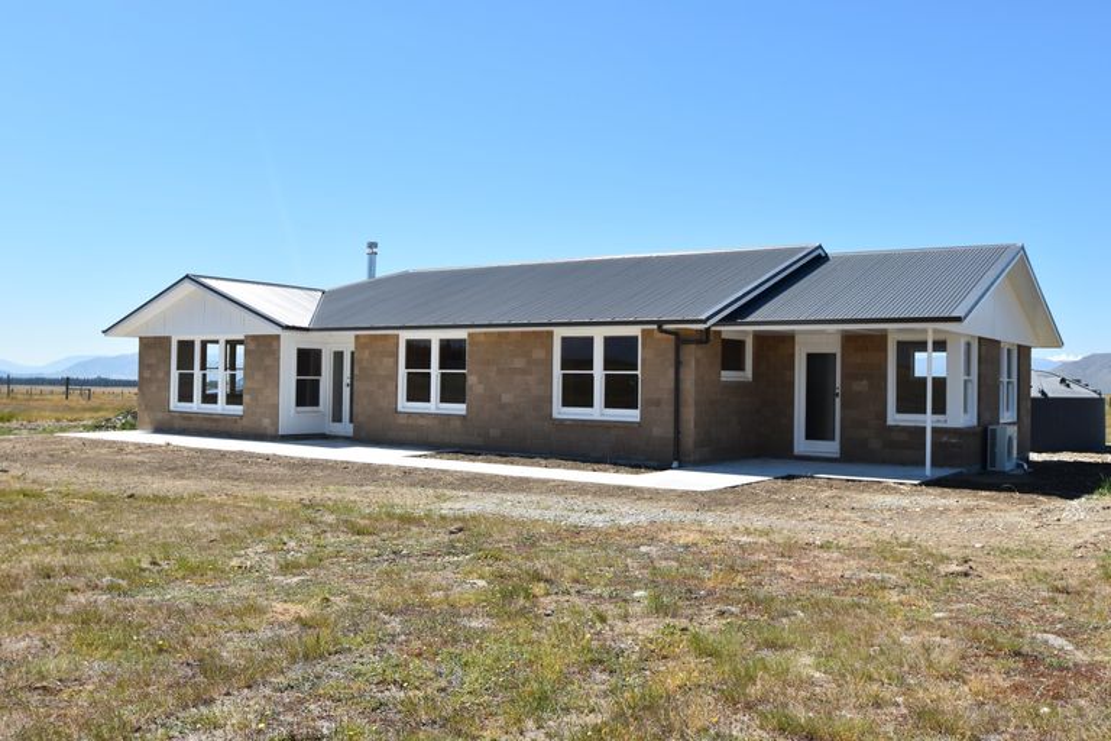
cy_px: 370
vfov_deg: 41.7
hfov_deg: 59.5
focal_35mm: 32
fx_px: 972
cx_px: 556
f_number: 10
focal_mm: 21
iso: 200
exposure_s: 1/400
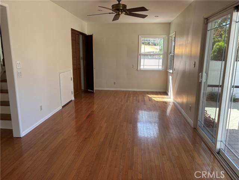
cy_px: 90
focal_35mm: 26
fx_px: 180
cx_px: 120
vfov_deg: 53.1
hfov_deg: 67.3
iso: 50
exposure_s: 1/121
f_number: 1.6
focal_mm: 5.96
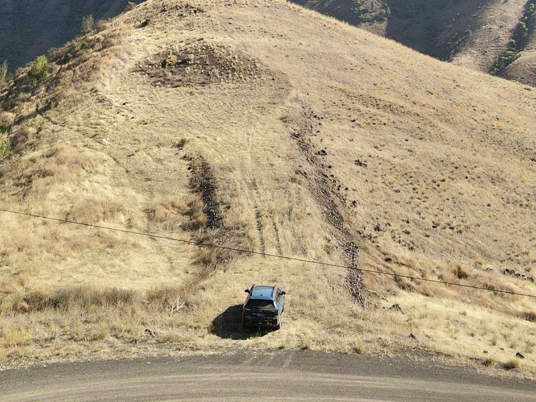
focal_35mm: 59
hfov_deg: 32.7
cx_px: 282
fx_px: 913
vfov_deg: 23.0
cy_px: -68
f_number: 2.8
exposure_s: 1/725
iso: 100
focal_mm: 4.5
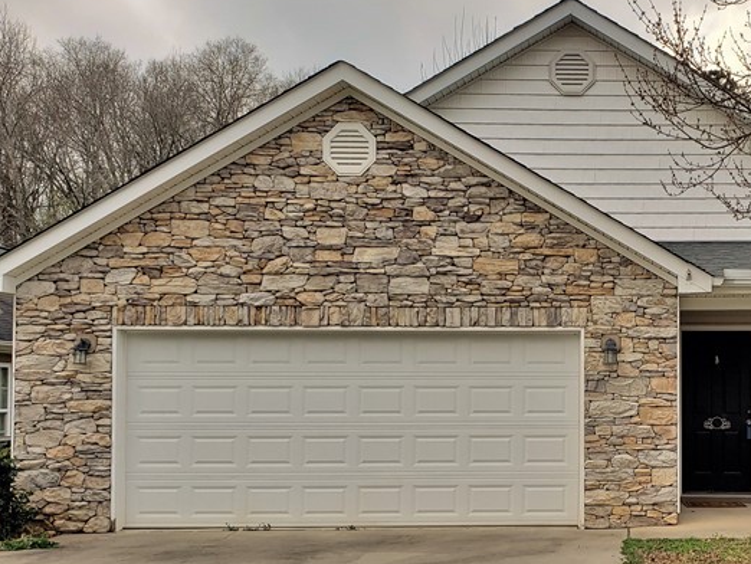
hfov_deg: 36.1
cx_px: 611
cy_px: 347
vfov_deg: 28.5
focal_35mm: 51
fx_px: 1107
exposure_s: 1/419
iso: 50
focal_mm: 4.3
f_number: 2.4
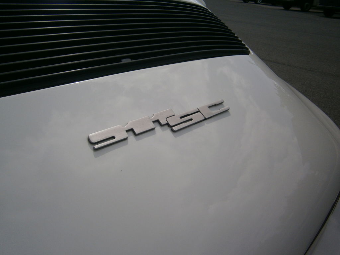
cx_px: 170
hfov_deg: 67.3
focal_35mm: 26
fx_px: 255
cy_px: 128
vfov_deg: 53.1
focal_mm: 4.7
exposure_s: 1/500
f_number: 8
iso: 80
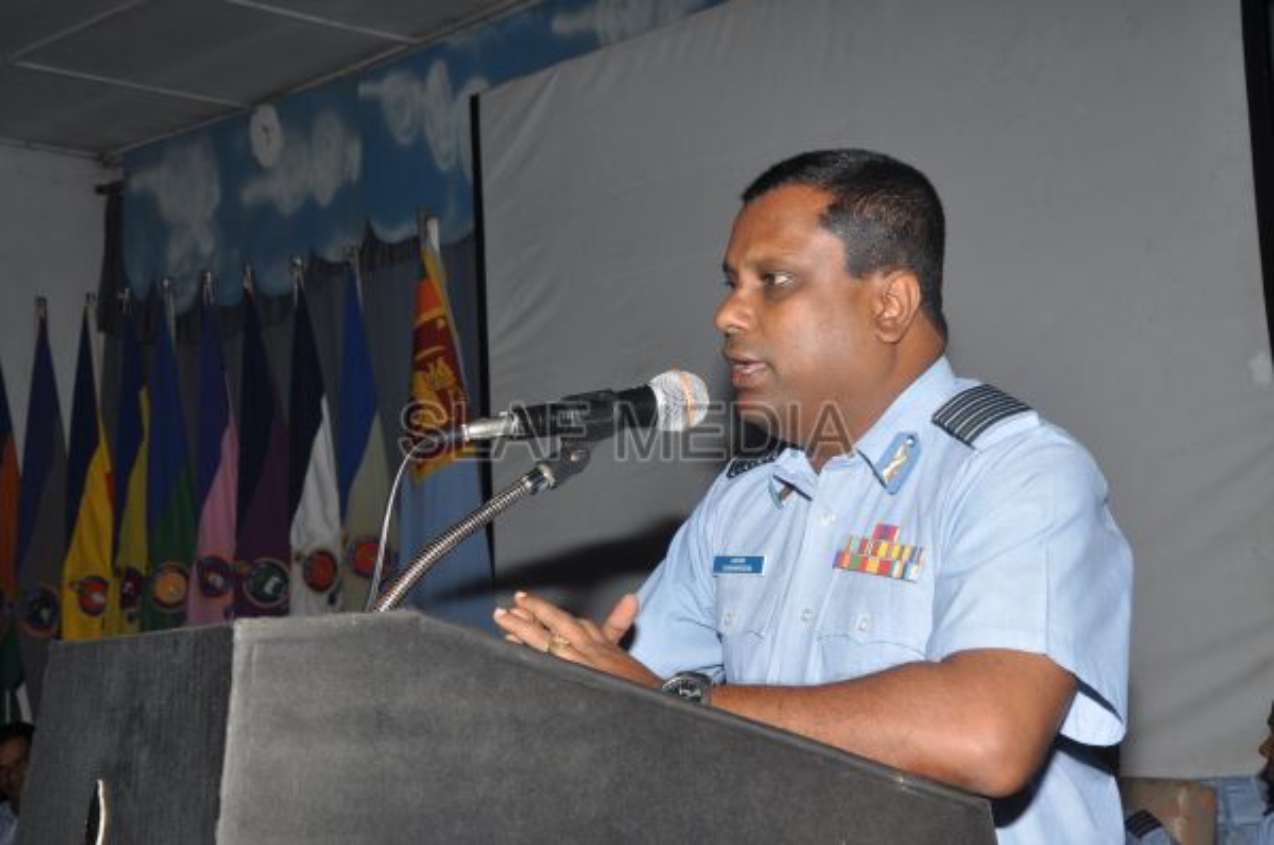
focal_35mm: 57
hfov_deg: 35.1
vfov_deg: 23.7
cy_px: 422
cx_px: 637
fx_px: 2014
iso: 200
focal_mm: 38
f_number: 10
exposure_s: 1/125
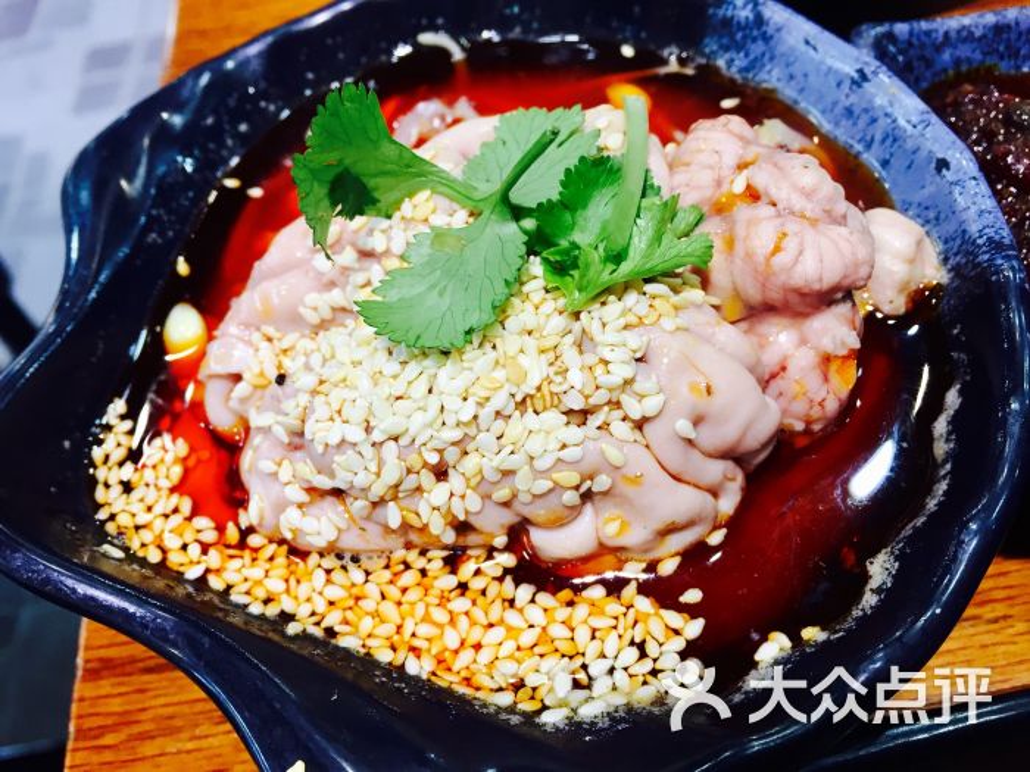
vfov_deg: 48.2
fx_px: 863
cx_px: 515
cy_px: 386
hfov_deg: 61.7
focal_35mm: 29
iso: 80
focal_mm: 4.15
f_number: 2.2
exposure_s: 1/33
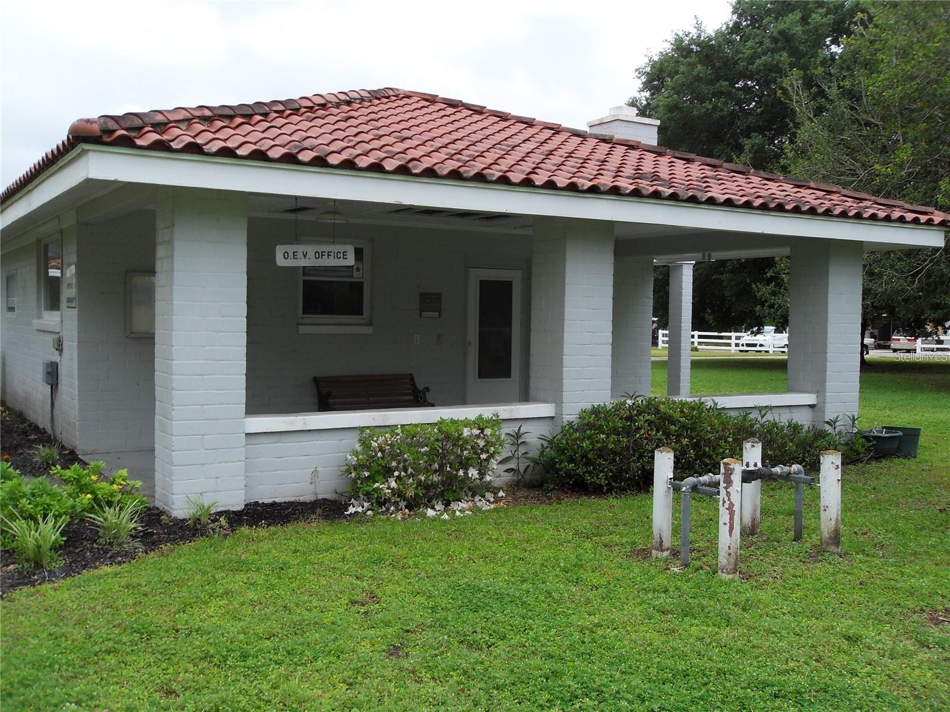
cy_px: 356
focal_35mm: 35
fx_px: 961
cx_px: 475
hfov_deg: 52.6
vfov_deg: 40.7
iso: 80
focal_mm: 6.3
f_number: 3.5
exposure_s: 1/350
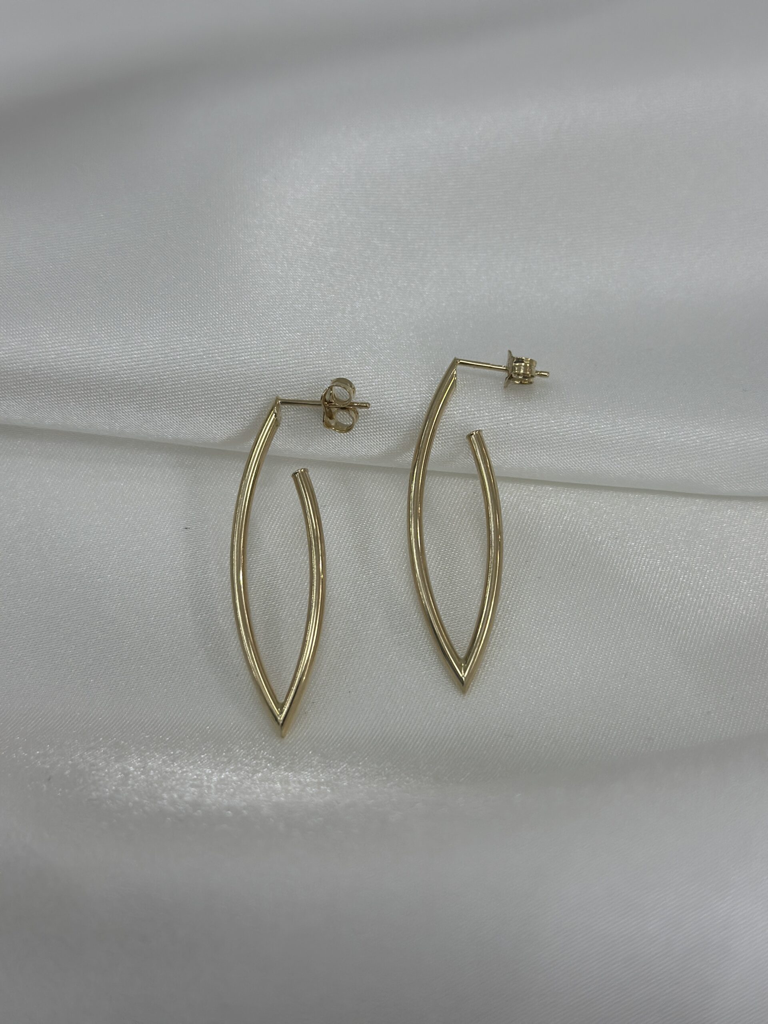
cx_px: 384
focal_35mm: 48
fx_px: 1420
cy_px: 512
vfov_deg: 39.7
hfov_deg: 30.3
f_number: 1.78
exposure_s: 1/823
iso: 80
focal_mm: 6.86
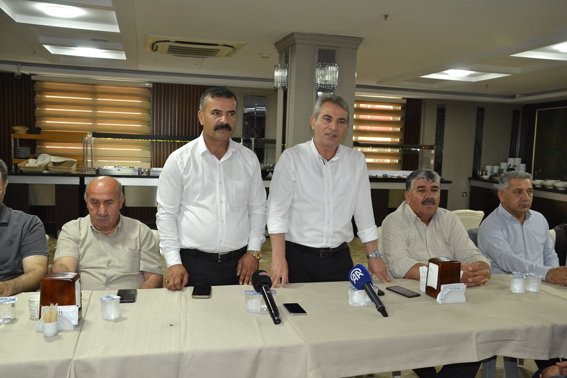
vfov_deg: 40.0
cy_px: 189
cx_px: 284
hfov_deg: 57.2
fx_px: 520
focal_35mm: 33
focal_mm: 22
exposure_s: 1/60
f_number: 3.8
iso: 1100
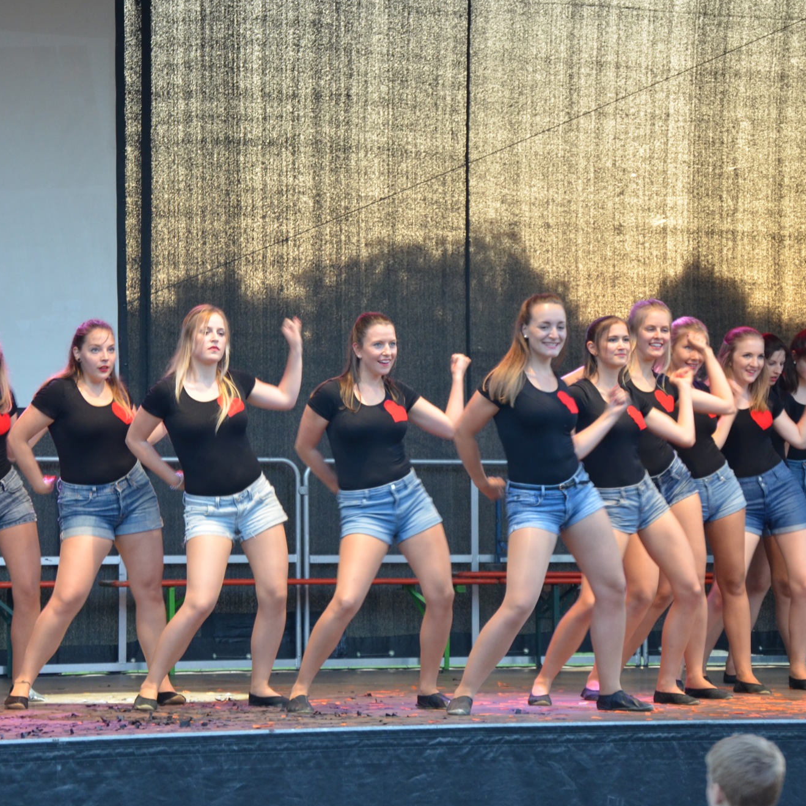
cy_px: 403
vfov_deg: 12.9
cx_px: 343
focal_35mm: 135
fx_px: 3556
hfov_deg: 12.9
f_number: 5.3
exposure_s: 1/40
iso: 800
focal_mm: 70
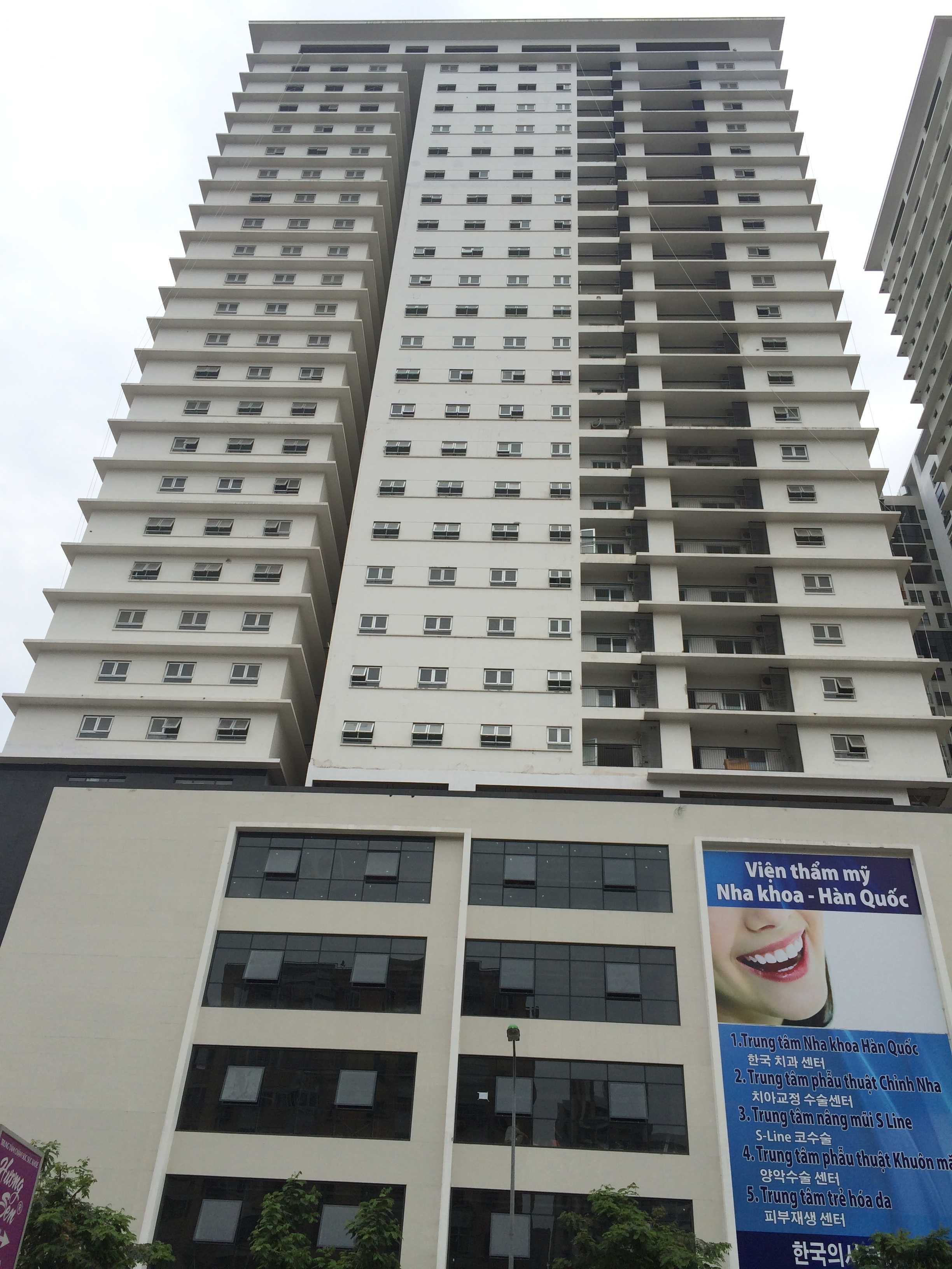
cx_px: 476
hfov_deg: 46.8
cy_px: 634
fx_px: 1100
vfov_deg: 60.0
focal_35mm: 30
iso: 40
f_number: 2.2
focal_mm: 4.12
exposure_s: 1/2283
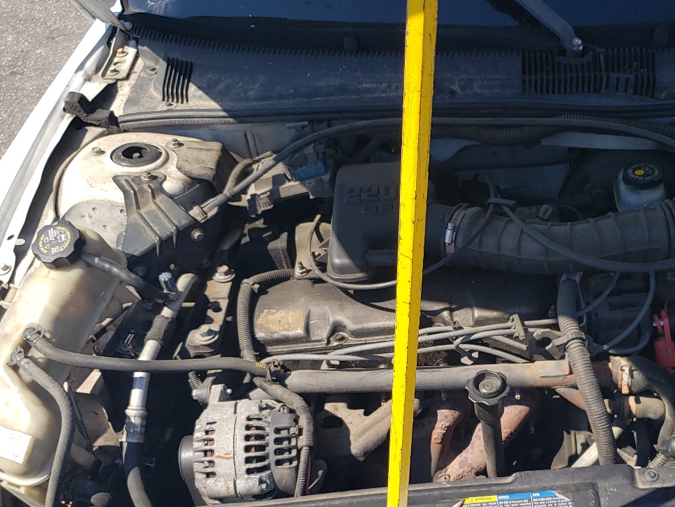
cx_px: 431
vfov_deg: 33.3
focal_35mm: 43
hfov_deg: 43.4
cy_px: 346
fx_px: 839
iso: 50
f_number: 1.5
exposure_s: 1/2000
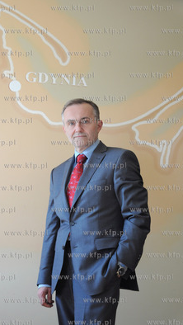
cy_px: 164
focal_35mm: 51
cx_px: 78
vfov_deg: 40.6
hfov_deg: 23.5
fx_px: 439
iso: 400
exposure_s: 1/40
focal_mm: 32
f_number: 4.5
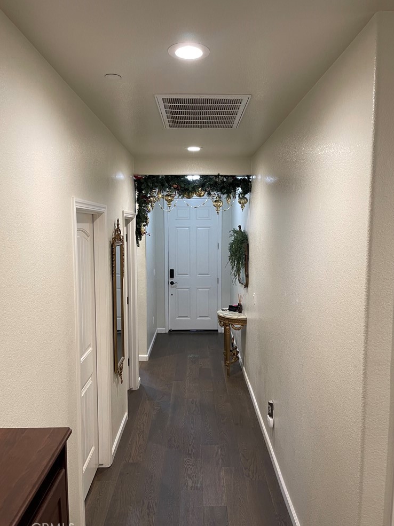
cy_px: 262
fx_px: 395
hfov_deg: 53.0
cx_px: 196
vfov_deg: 67.3
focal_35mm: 26
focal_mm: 5.1
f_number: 1.6
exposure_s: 1/60
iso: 200
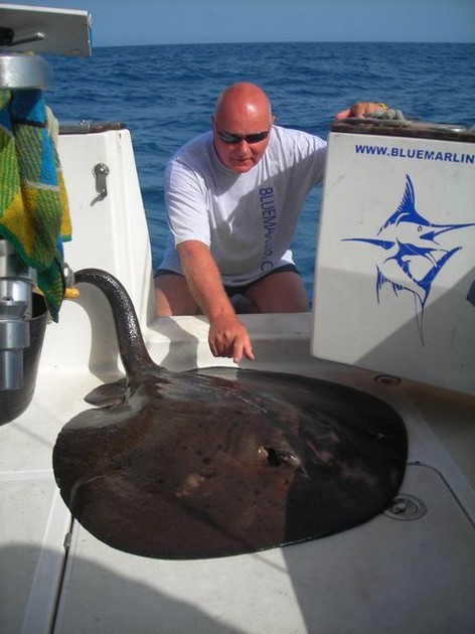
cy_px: 317
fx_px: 696
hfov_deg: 37.7
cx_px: 238
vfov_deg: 49.0
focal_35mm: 38
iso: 50
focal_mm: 6.3
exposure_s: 1/204
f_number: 6.4
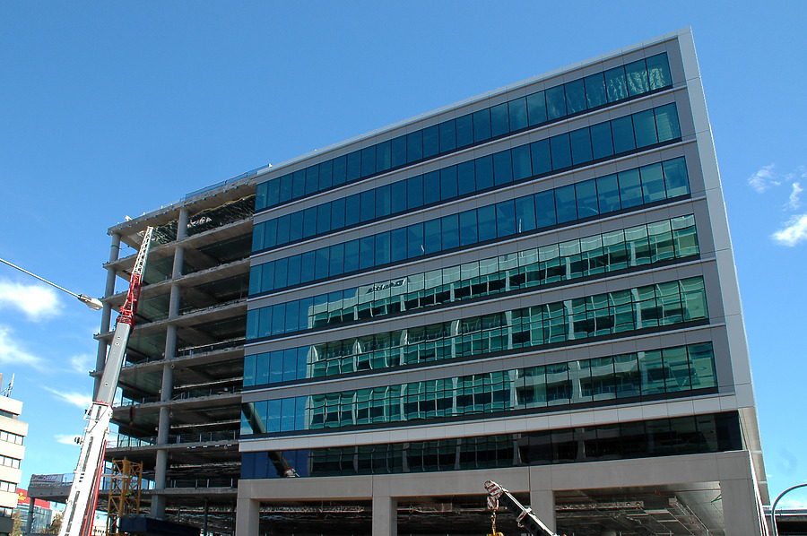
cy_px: 268
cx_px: 404
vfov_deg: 47.8
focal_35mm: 27
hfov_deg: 67.4
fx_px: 605
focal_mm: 18
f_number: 8
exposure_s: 1/200
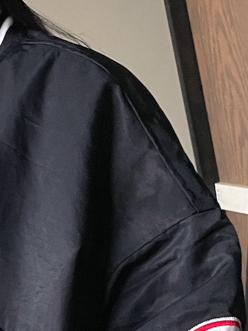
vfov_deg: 20.0
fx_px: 908
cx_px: -34
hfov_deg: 15.1
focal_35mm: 95
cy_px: 328
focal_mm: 4.2
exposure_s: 1/35
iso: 320
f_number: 1.6
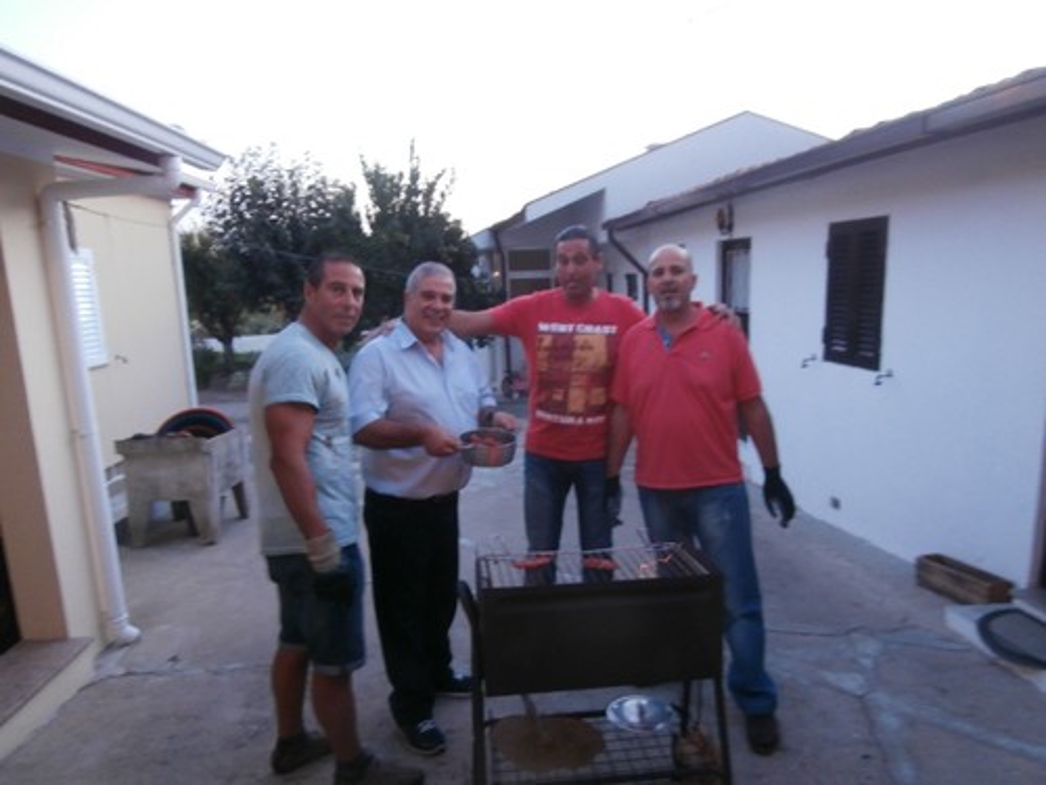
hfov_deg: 71.6
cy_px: 392
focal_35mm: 24
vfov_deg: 56.8
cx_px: 523
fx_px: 725
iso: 200
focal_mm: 4.2
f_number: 3
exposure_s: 1/3
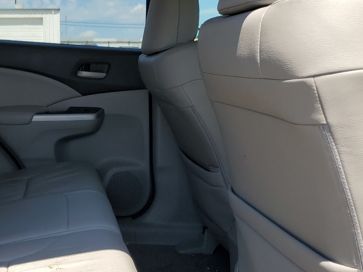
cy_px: 162
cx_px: 51
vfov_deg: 32.1
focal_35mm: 45
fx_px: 472
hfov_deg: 39.7
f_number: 1.5
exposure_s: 1/1111
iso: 50
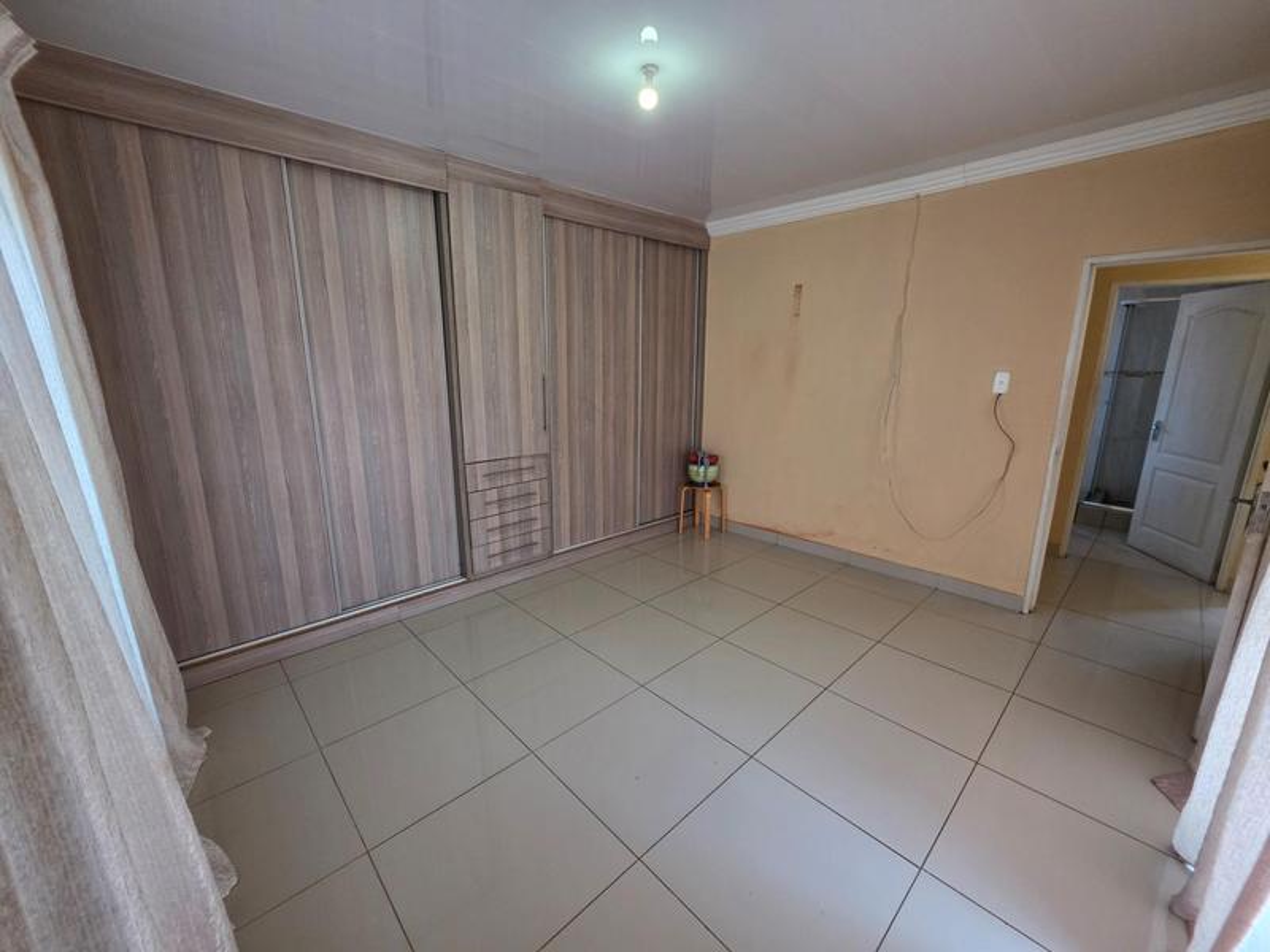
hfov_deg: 106.2
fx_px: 477
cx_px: 635
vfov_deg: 89.9
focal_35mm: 13
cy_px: 476
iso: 160
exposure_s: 1/100
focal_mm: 2.2
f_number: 1.9
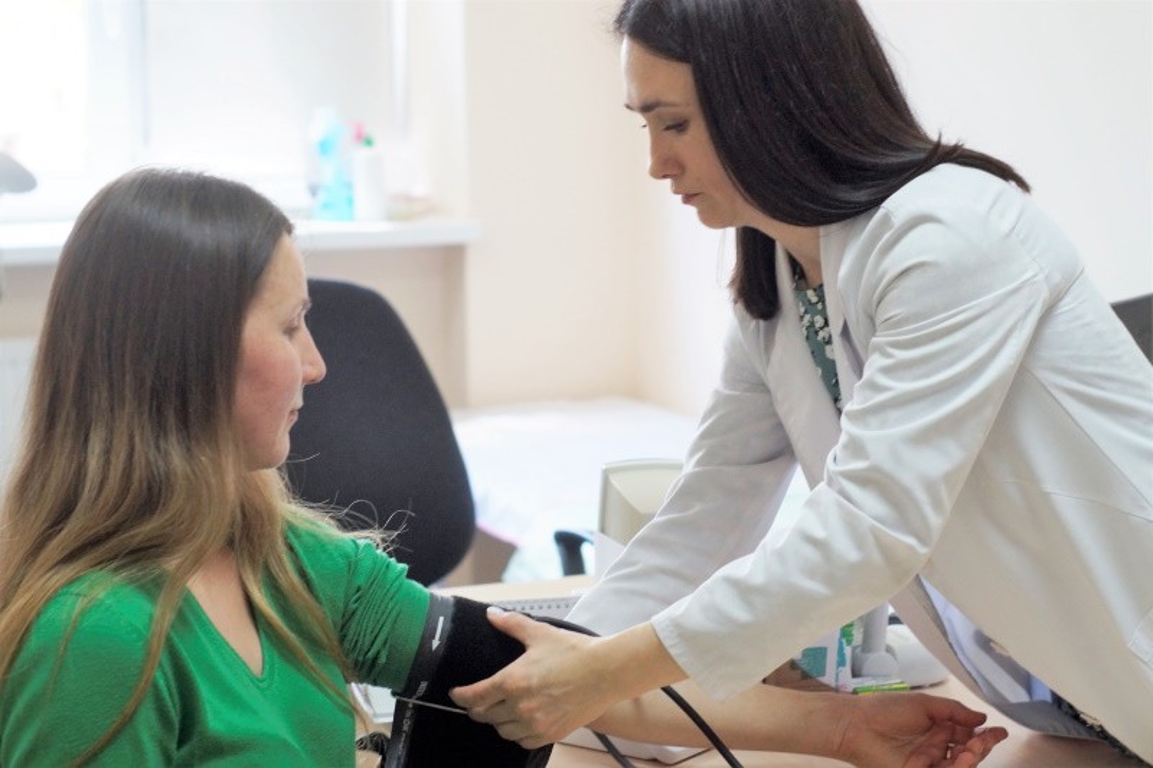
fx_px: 2401
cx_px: 576
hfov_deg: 27.0
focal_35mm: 75
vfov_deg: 18.2
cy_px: 384
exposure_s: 1/160
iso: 800
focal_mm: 50
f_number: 4
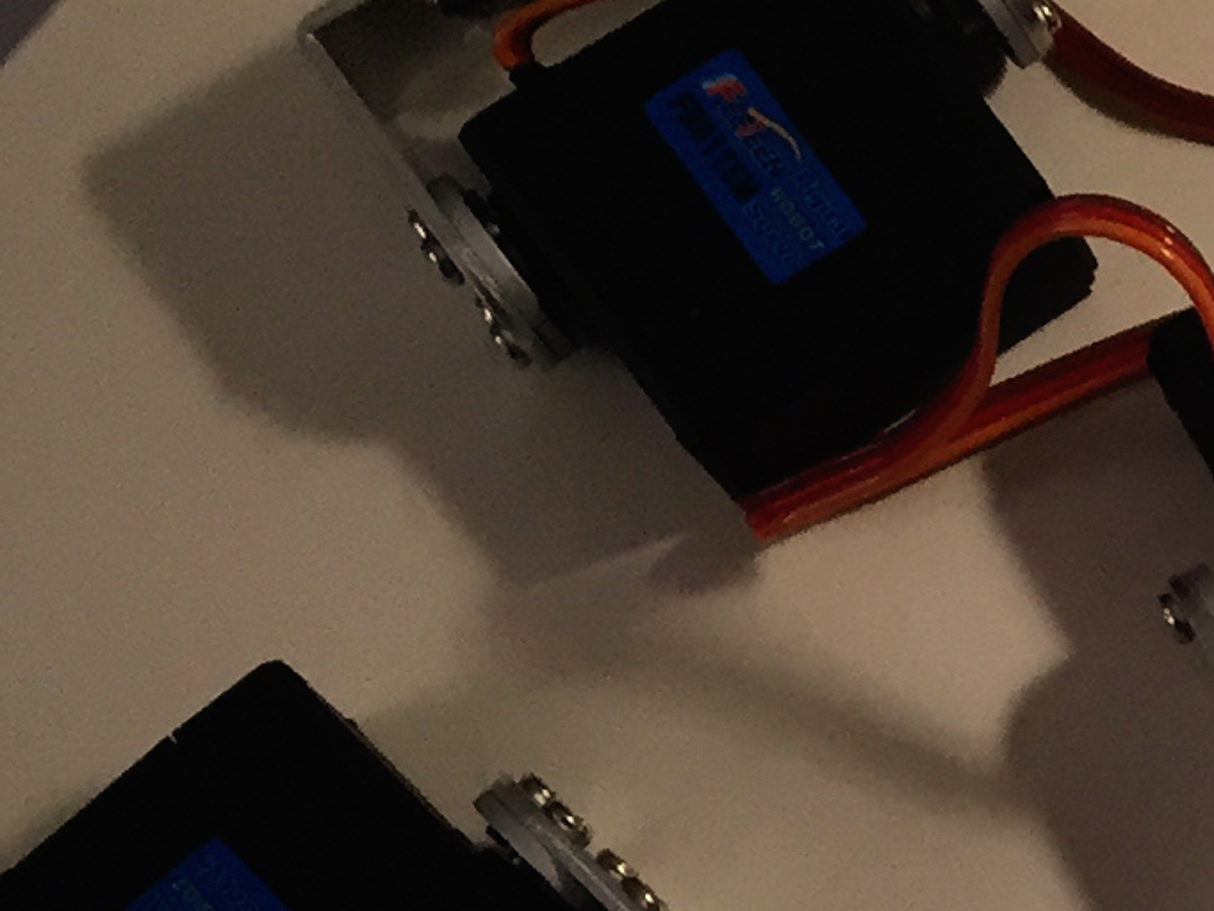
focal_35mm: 139
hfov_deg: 12.1
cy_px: 645
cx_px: 2647
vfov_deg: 10.7
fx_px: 4876
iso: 40
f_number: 2.2
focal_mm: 4.15
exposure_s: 1/33
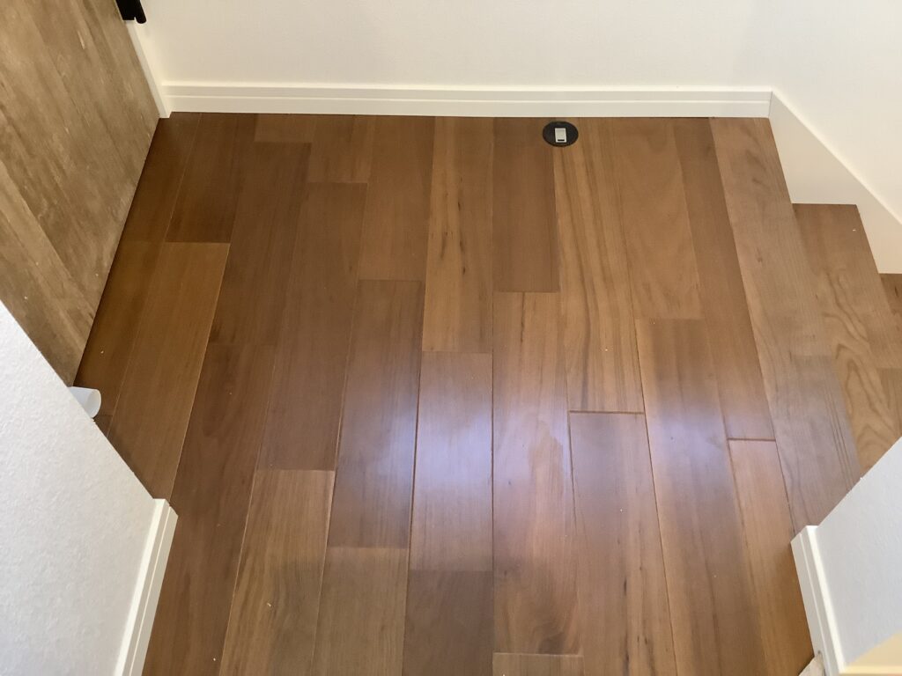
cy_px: 338
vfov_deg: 45.4
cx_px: 451
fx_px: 808
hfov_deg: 58.4
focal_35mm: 31
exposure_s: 1/40
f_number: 2.4
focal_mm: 3.3
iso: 320
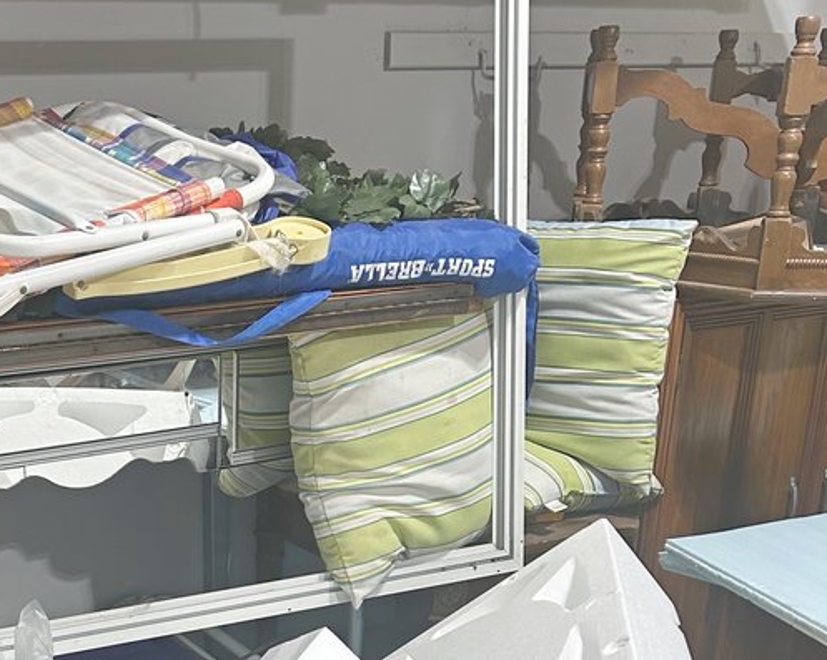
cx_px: 127
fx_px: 1419
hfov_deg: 31.4
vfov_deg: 25.1
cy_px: 646
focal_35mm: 58
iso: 125
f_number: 1.5
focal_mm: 5.7
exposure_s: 1/120
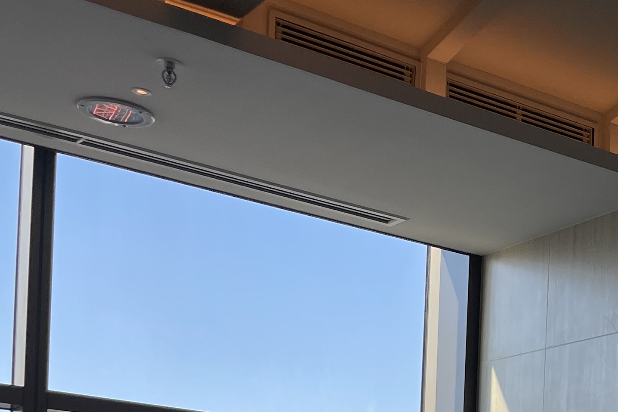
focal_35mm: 73
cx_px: 719
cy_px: 629
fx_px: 1253
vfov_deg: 16.8
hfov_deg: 25.2
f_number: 1.6
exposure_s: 1/1003
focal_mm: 5.1
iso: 50
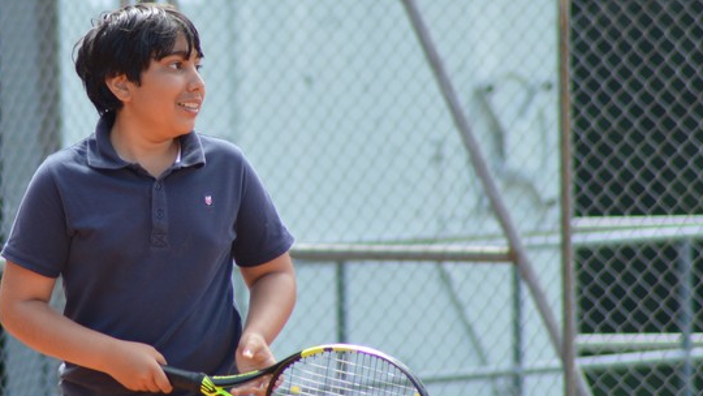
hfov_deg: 3.9
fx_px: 10273
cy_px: 161
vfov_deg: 2.2
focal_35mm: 551
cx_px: 112
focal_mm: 185
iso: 280
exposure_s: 1/400
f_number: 4.5
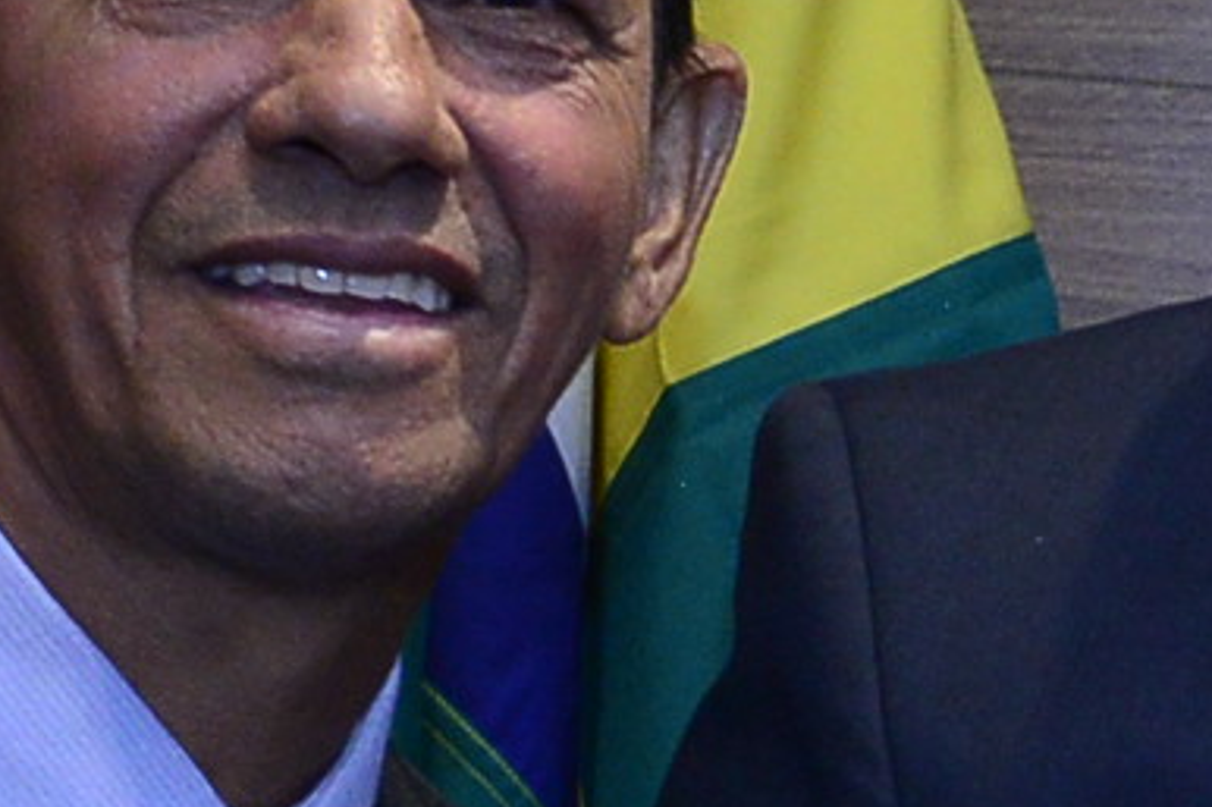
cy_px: 1253
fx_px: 9187
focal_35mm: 273
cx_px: 2129
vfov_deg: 5.0
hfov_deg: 7.3
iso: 2500
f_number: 6.3
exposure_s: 1/125
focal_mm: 35
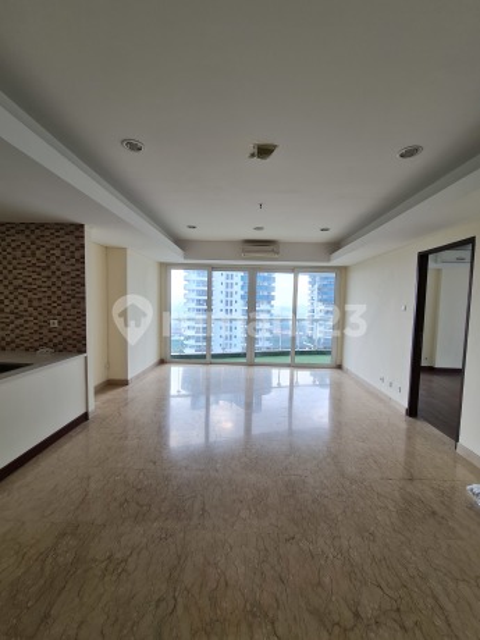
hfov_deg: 89.9
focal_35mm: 13
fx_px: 240
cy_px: 320
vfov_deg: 106.2
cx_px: 240
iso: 64
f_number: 2.2
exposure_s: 1/153
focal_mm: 2.2
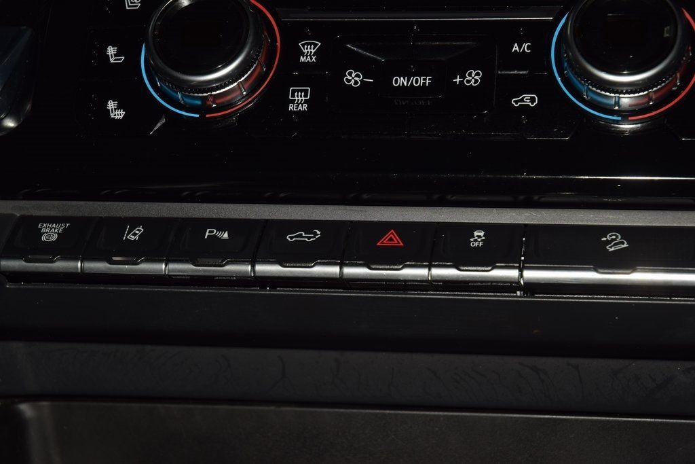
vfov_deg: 13.0
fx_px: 2027
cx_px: 348
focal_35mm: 105
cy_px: 232
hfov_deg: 19.5
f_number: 8
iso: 100
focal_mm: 70
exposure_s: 1/125
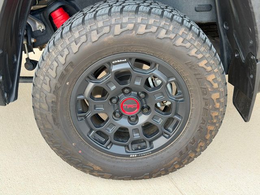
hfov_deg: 39.7
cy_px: 98
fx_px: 361
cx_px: 130
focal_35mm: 48
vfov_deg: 30.3
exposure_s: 1/165
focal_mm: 6.76
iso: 80
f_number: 1.78
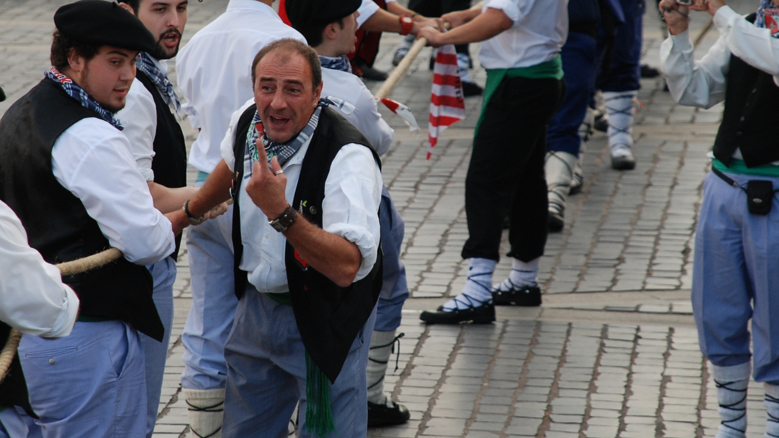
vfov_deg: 3.8
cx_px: 376
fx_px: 6626
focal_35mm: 321
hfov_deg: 6.7
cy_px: 143
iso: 360
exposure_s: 1/125
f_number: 5.6
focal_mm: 135
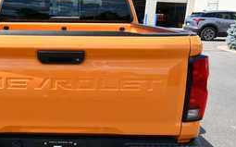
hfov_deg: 40.9
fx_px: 309
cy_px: 86
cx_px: 64
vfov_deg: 26.8
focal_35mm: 48
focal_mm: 20
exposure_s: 1/250
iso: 125
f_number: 8
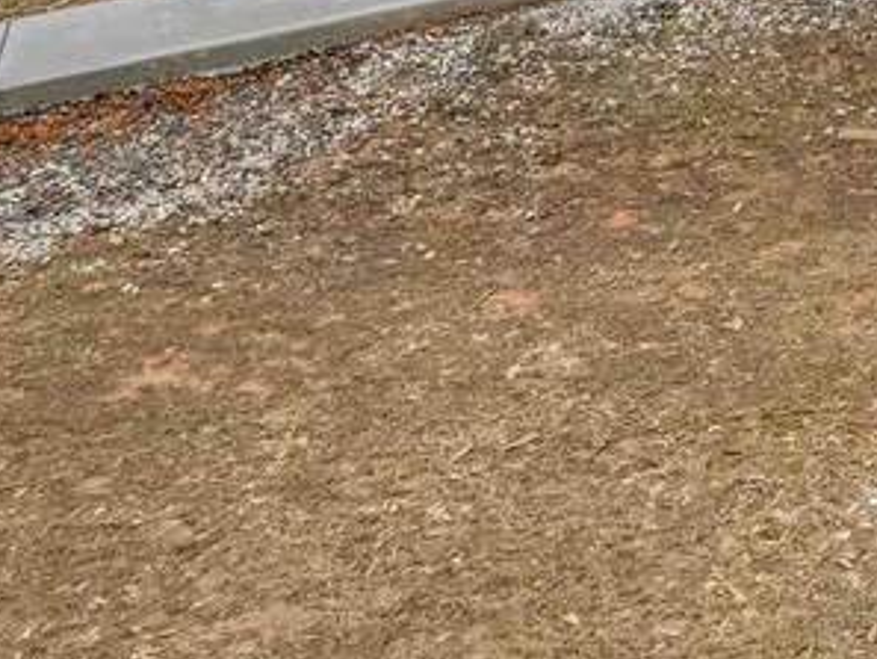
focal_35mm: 91
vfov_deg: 14.1
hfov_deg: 17.6
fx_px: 2306
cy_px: -579
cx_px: 1559
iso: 160
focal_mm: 8.38
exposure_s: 1/1000
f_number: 2.8
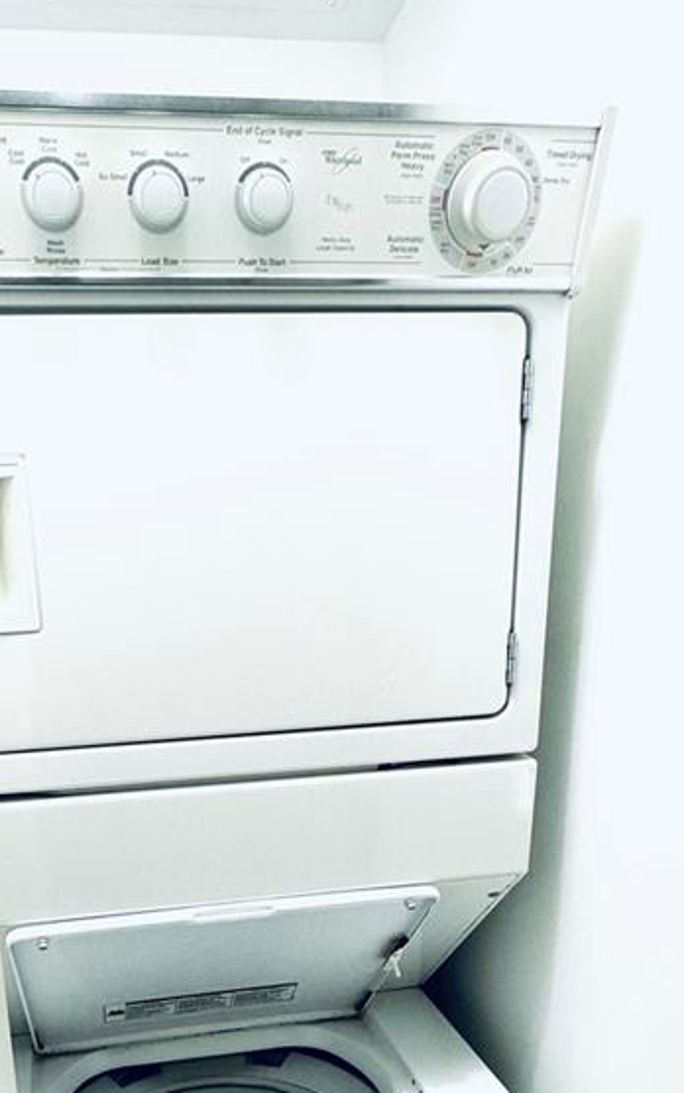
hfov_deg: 39.0
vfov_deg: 55.9
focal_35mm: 32
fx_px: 953
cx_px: 224
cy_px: 853
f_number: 2.2
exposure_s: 1/60
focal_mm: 2.22
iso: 160
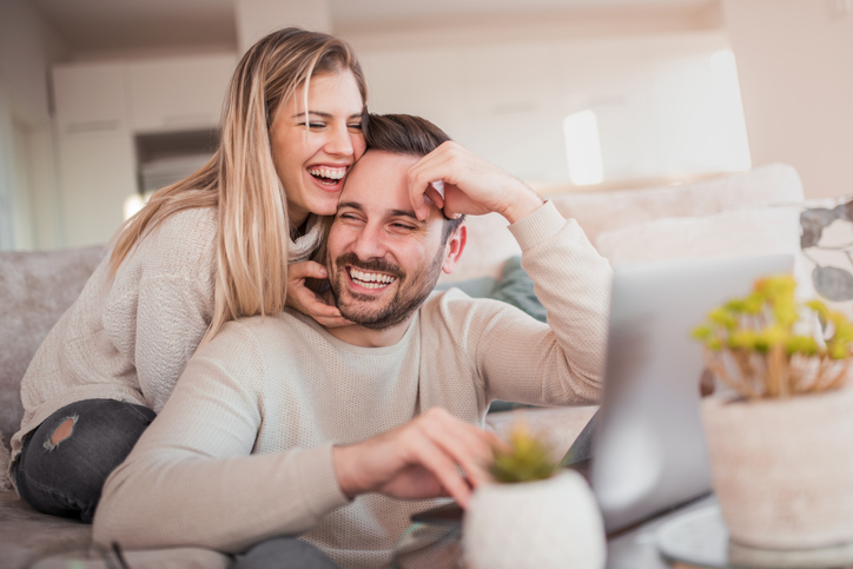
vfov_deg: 37.9
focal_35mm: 35
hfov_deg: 54.4
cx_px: 426
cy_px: 284
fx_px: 829
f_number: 1.8
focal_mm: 35
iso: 125
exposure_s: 1/125
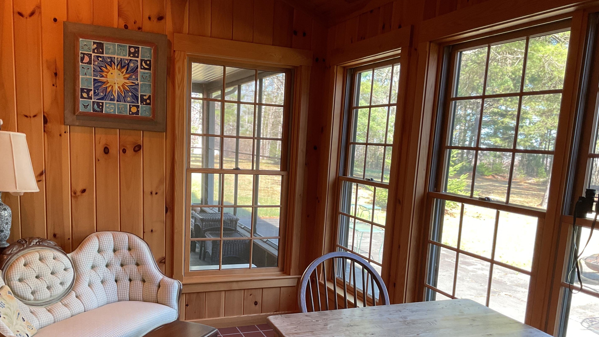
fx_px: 524
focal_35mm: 33
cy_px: 232
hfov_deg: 59.5
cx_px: 295
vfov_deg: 35.2
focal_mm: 3
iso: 50
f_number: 1.8
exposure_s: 1/60
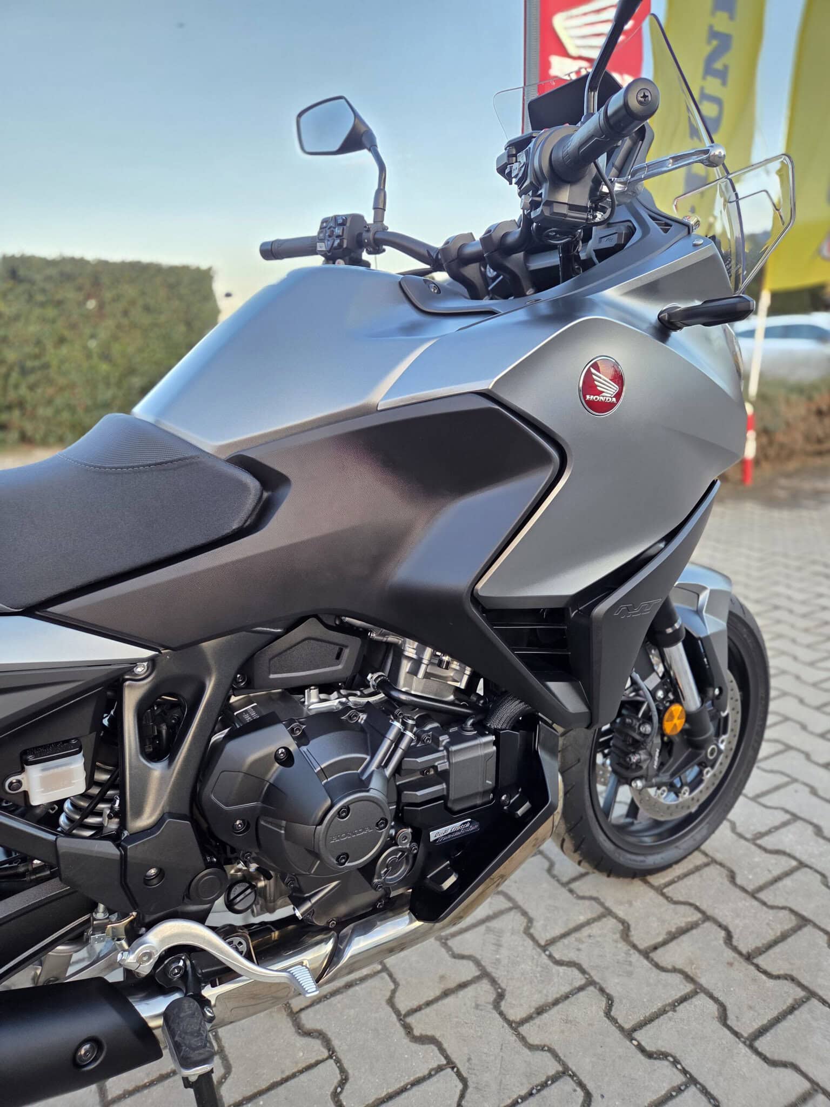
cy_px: 554
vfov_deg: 73.9
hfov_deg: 58.9
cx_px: 415
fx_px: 735
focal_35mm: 23
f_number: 1.8
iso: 160
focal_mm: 5.4
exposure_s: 1/180
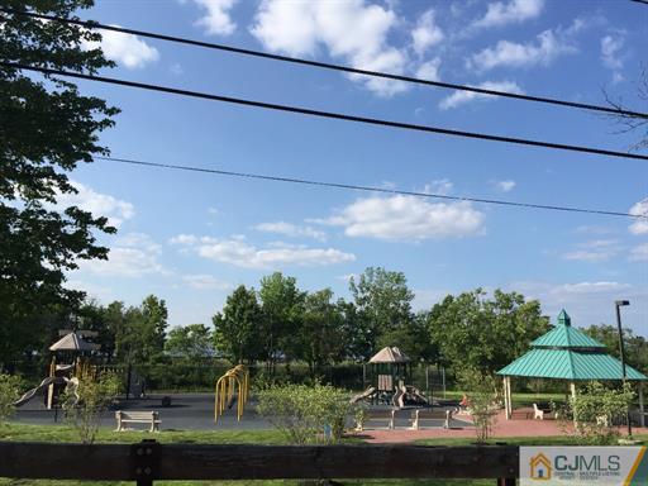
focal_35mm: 29
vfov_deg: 48.2
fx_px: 543
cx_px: 324
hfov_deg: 61.7
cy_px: 243
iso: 32
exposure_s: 1/1980
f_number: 2.2
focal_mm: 4.15
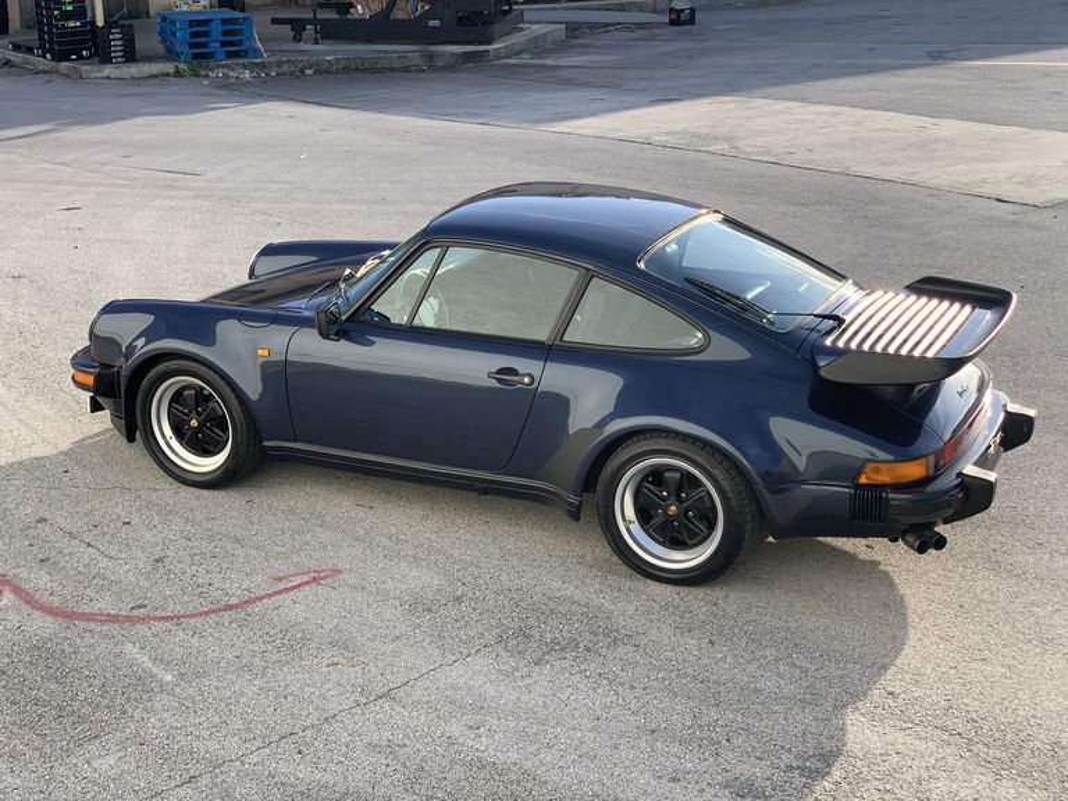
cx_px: 534
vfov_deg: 28.0
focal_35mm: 52
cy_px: 400
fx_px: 1604
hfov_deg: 36.8
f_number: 2.4
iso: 16
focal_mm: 6
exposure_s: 1/448
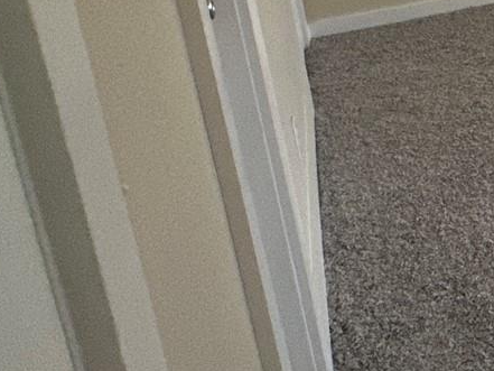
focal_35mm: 65
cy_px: -102
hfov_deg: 18.8
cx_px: 988
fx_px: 928
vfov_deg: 20.7
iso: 200
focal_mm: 2.22
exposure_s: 1/120
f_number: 2.2
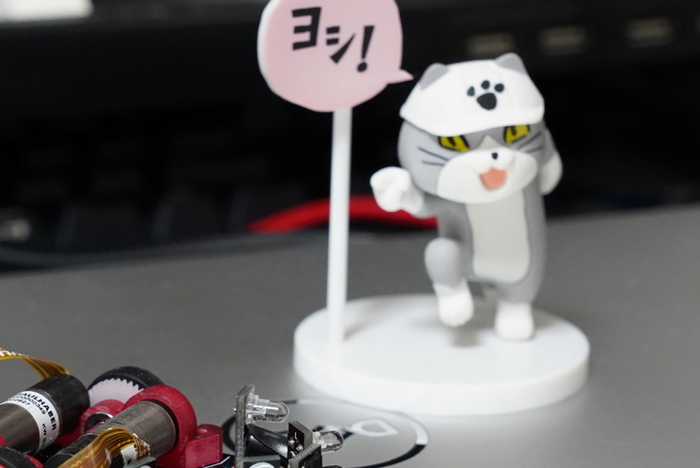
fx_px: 2569
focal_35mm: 132
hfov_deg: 15.5
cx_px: 227
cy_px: 304
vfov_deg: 10.4
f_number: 9
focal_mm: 55
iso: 3200
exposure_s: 1/50
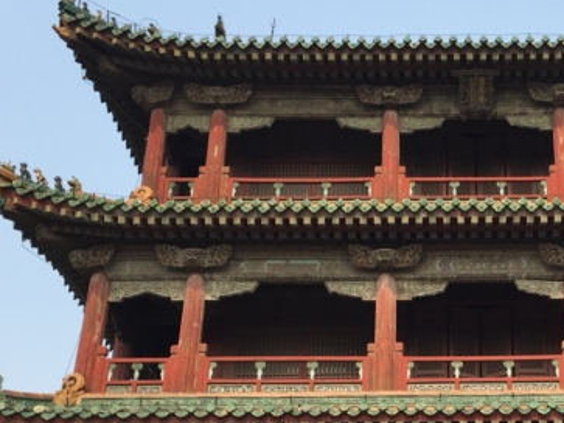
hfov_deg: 29.4
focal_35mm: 64
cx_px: 472
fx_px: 1042
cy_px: 381
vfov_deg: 22.4
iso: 32
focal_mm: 4.15
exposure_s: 1/1199
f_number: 2.2
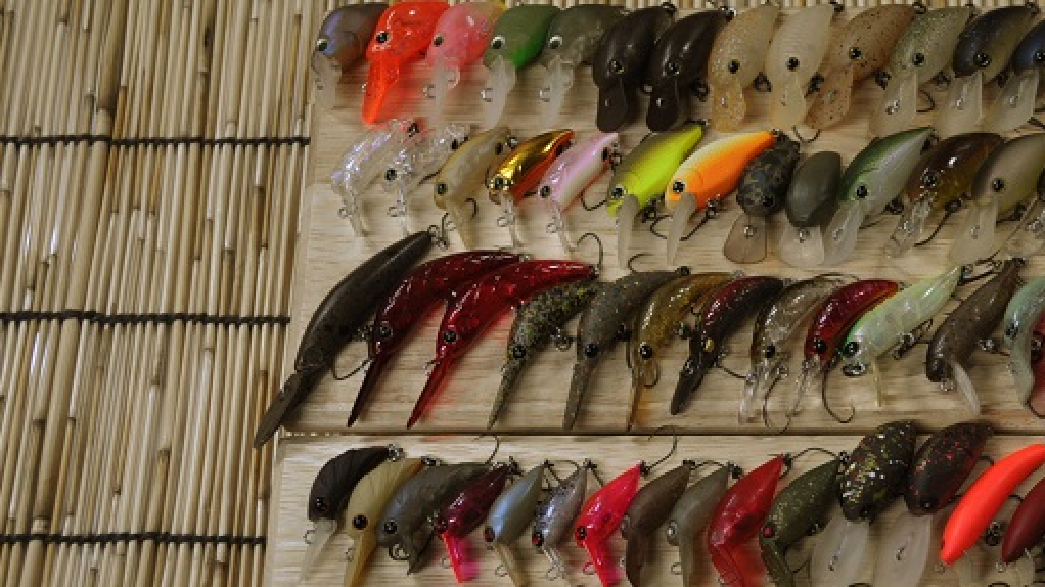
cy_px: 486
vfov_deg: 19.8
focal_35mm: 60
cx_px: 725
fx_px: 1662
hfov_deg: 34.5
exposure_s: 1/60
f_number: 4.2
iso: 500
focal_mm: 26
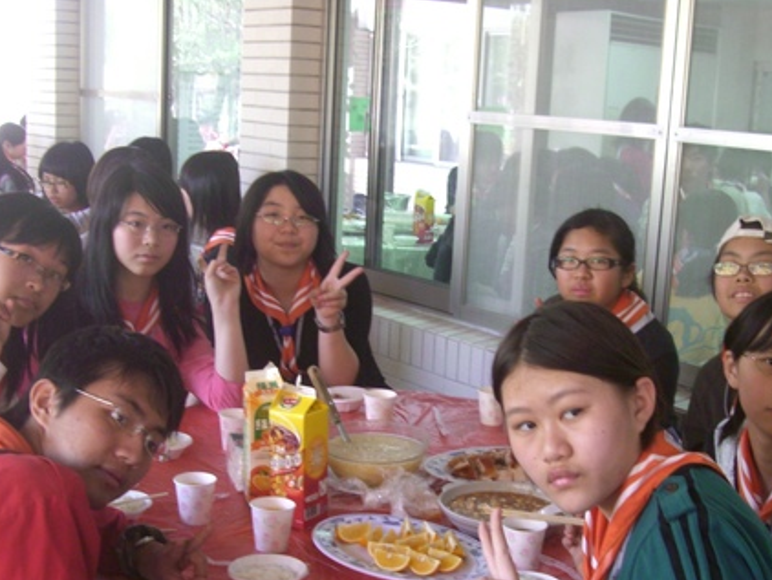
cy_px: 410
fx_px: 1205
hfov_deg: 35.5
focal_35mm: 54
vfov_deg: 26.8
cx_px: 434
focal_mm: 7.9
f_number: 2.8
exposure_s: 1/40
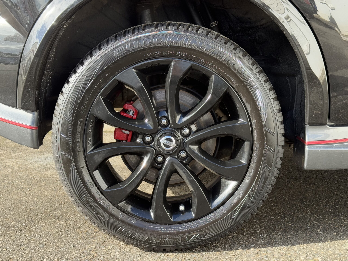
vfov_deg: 30.3
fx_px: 483
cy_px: 130
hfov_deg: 39.7
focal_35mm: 48
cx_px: 174
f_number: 1.78
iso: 100
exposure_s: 1/466
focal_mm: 6.76
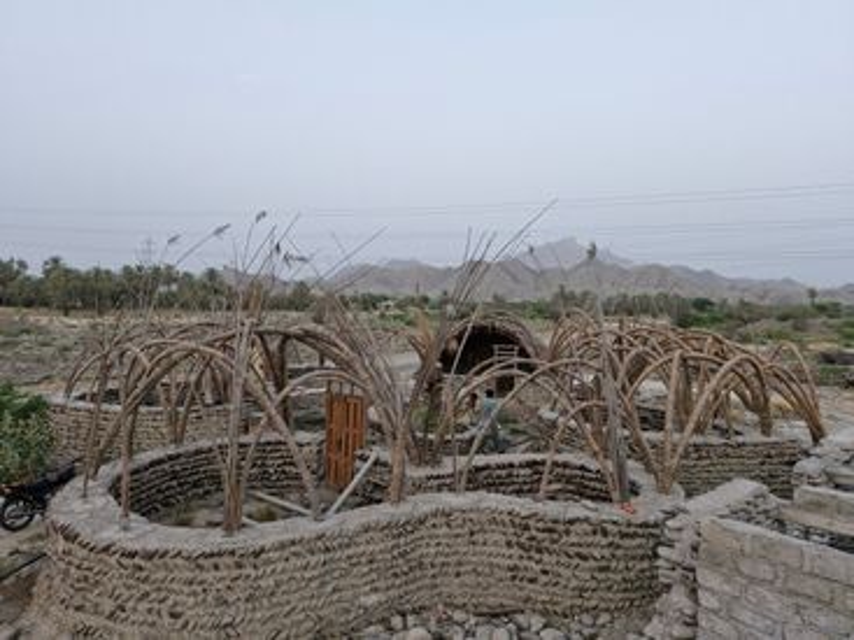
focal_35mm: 23
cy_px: 320
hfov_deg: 73.9
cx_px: 427
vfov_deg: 58.9
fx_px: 567
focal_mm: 5.54
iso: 50
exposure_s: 1/365
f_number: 1.8
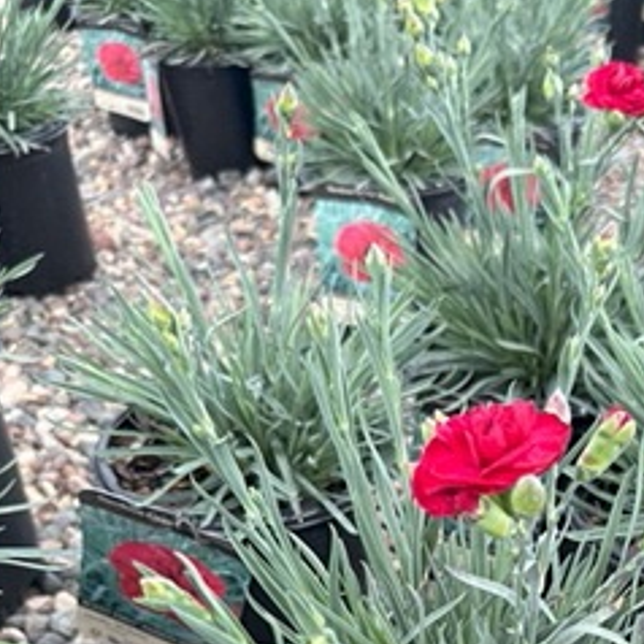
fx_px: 1052
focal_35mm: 50
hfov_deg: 32.9
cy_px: 652
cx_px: 528
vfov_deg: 31.3
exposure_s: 1/506
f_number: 1.78
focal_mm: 6.86
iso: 80
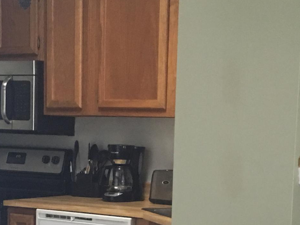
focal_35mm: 93
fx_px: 806
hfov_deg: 21.1
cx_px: 170
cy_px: 255
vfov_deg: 15.4
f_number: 2.2
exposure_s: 1/15
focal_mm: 4.15
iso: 100
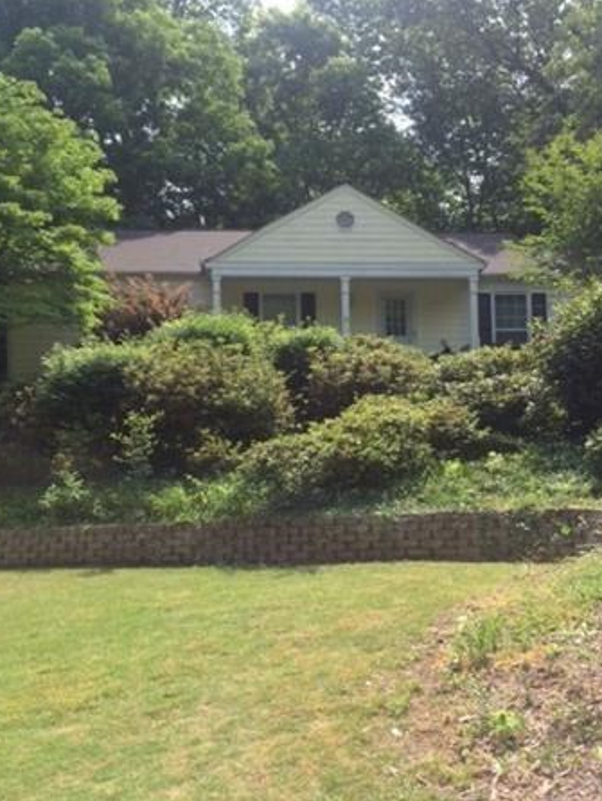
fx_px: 903
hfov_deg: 36.9
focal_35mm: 39
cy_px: 422
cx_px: 297
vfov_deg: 47.8
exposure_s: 1/1080
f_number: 2.2
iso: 32
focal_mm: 4.15
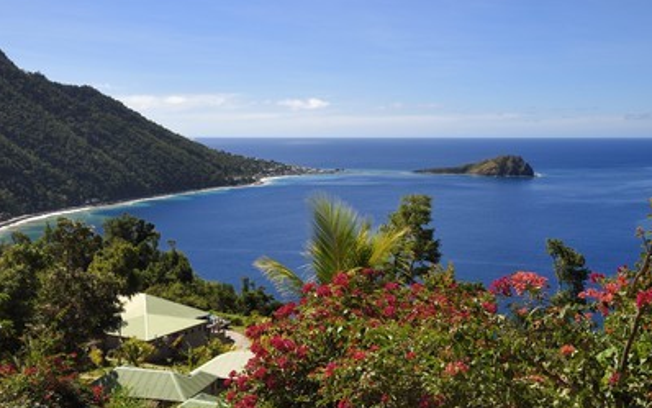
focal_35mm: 43
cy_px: 218
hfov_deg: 46.2
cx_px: 342
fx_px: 764
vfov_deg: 29.9
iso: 200
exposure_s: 1/320
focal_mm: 40
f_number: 14
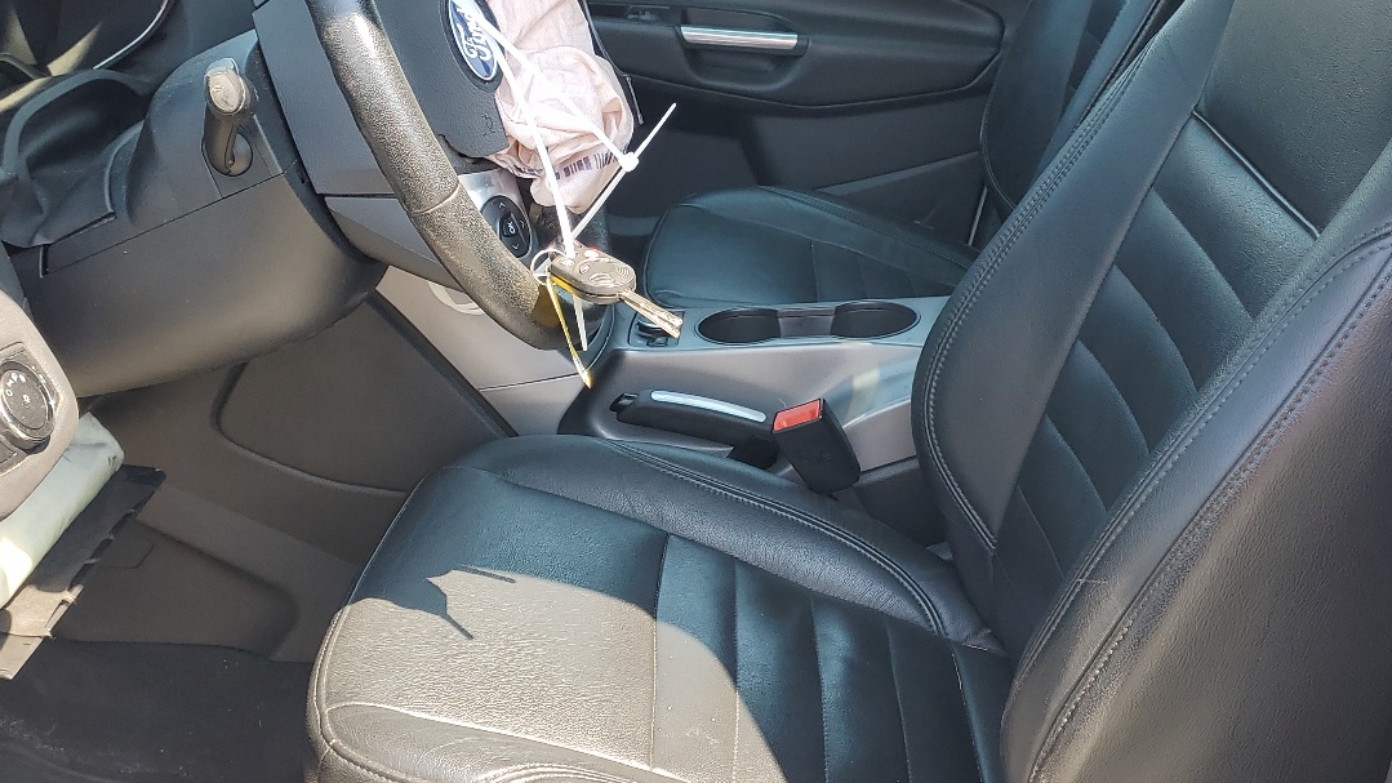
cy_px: 395
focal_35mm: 42
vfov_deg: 28.3
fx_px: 1550
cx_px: 711
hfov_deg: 48.4
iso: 50
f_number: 1.5
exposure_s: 1/323
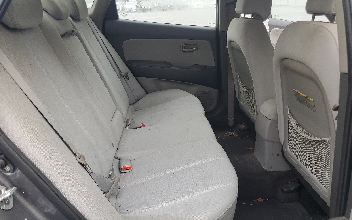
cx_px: 178
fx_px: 269
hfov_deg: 66.5
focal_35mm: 28
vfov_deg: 44.5
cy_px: 99
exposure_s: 1/256
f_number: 1.5
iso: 50
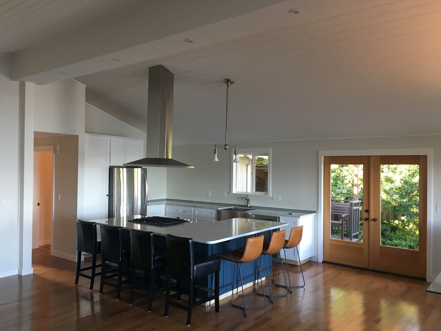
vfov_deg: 48.2
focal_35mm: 29
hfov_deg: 61.7
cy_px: 166
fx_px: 369
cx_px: 220
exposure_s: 1/30
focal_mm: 4.15
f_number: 2.2
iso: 50
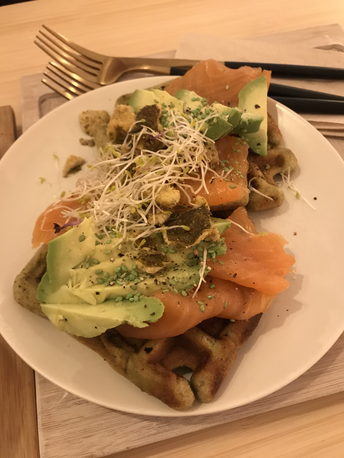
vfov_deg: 63.4
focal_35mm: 28
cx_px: 172
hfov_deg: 49.7
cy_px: 229
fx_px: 371
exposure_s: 1/13
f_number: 1.8
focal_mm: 3.99
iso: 100
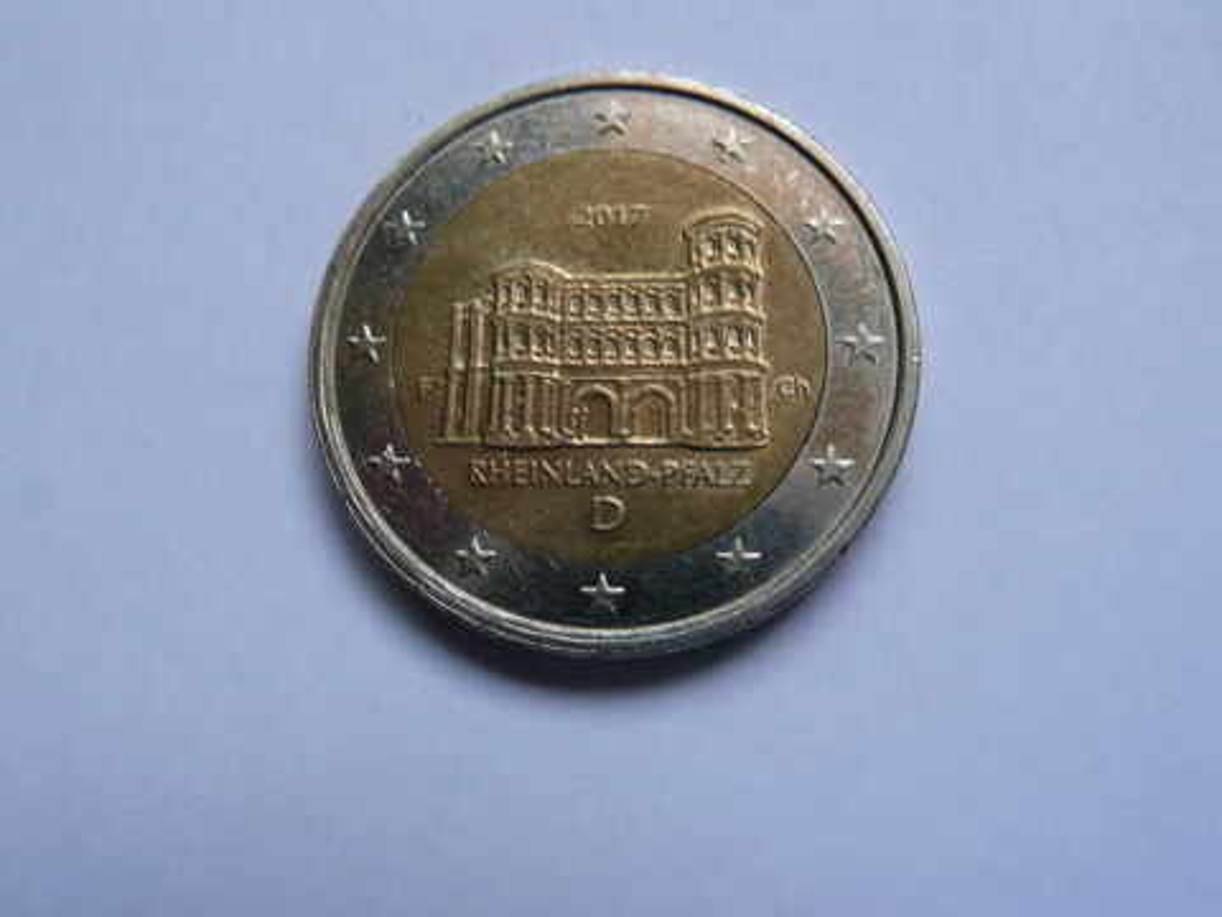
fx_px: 1271
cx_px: 611
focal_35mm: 36
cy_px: 458
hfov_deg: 51.4
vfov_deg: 39.7
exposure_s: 1/30
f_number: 3.7
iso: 100
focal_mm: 5.8
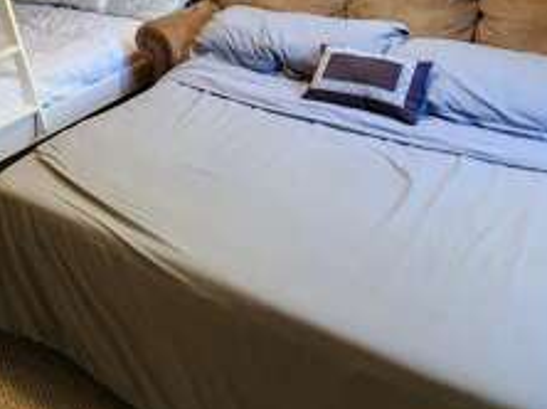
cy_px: -69
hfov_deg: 44.5
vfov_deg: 30.9
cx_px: 107
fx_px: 631
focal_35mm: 40
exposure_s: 1/60
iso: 320
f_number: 2.2
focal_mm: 2.2
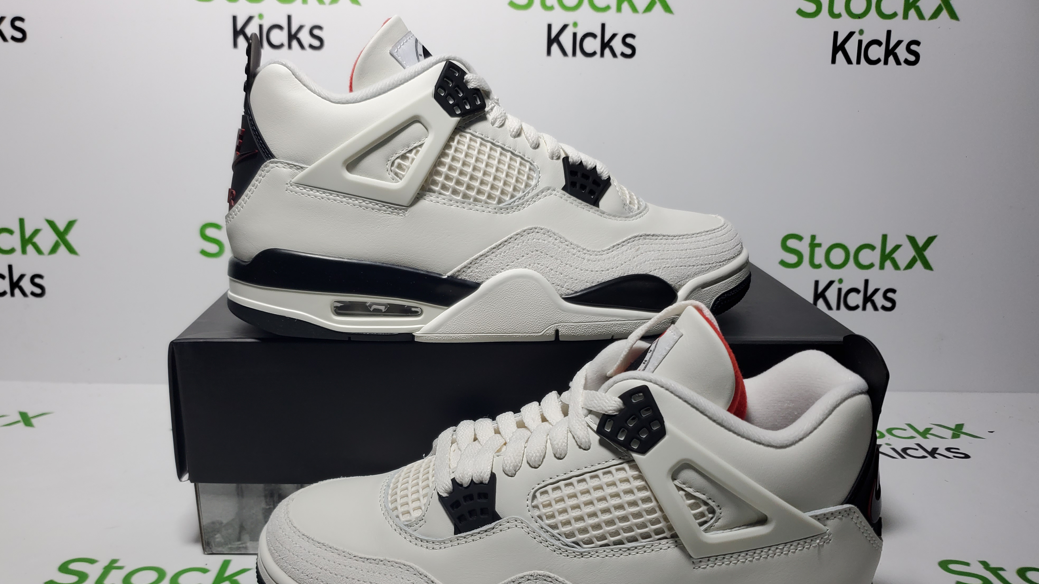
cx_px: 511
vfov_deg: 39.9
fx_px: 799
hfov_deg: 66.1
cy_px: 370
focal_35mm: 29
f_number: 1.5
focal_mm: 4.3
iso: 50
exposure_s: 1/544
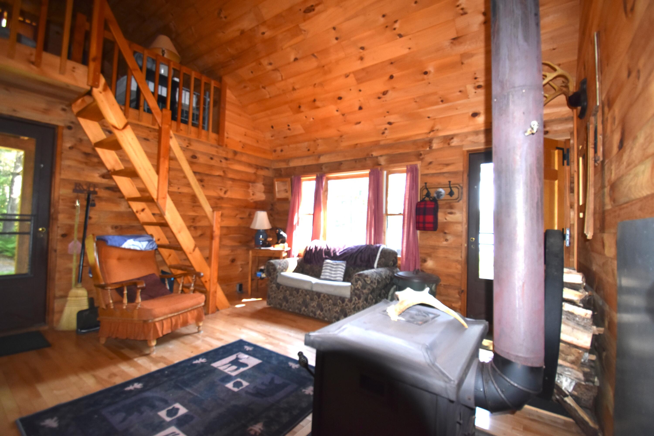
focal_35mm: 15
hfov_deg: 100.4
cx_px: 327
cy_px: 218
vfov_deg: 77.3
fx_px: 272
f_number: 5.6
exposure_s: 1/125
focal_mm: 10
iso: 800
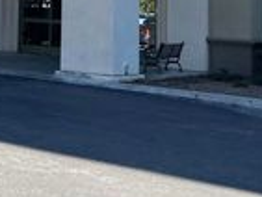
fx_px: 697
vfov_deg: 15.1
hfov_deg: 19.8
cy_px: -86
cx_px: -69
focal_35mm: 92
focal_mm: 5.1
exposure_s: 1/1106
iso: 50
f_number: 1.6
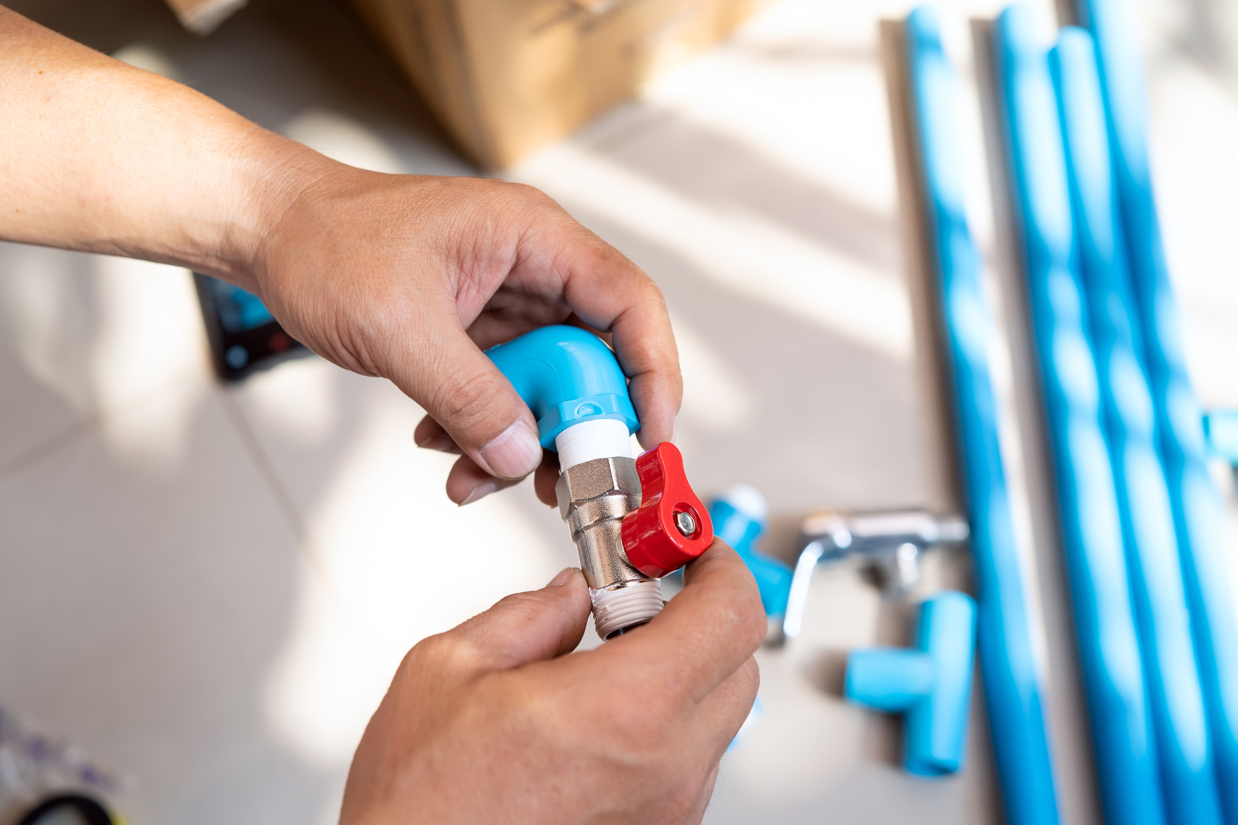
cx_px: 619
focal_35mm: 45
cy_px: 412
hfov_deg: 43.6
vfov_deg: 29.9
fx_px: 1547
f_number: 4
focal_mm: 45
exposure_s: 1/100
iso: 160
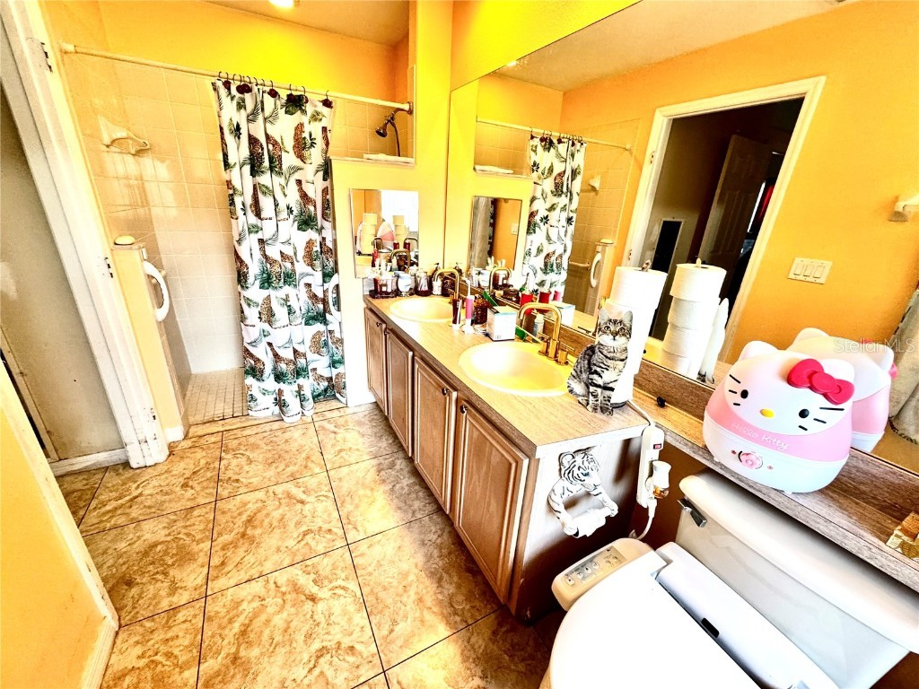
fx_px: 372
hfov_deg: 102.1
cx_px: 460
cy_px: 344
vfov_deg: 85.7
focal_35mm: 14
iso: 200
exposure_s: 1/120
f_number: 2.2
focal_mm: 2.22
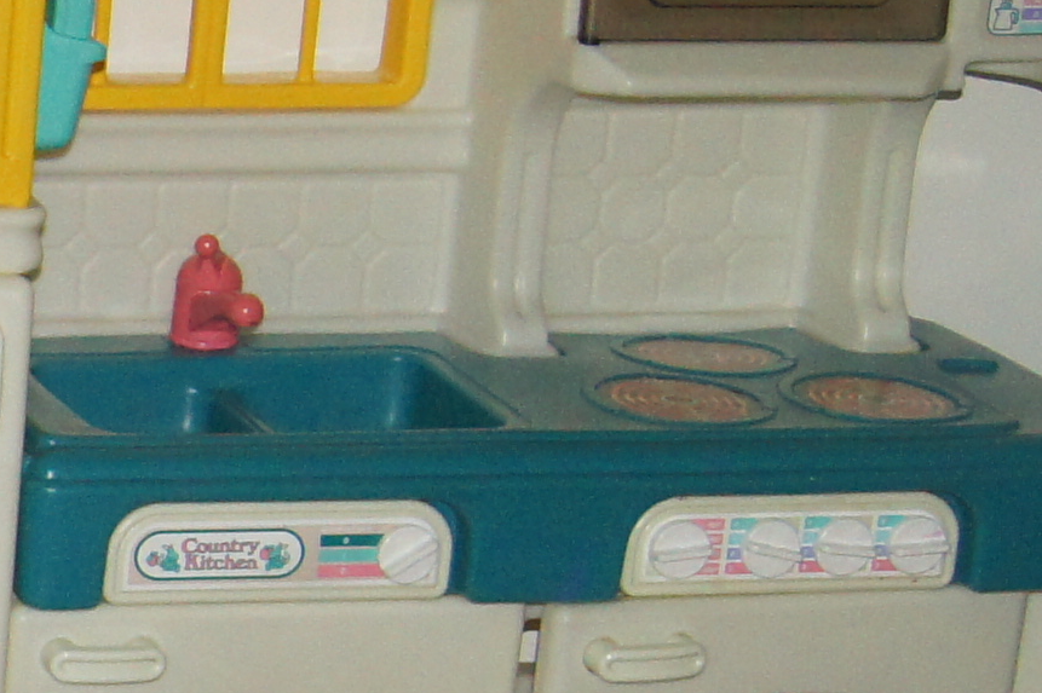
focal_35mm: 160
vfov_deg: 8.5
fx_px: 4628
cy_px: 768
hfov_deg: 11.8
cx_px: -904
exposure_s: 1/60
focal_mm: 20
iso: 800
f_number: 3.5
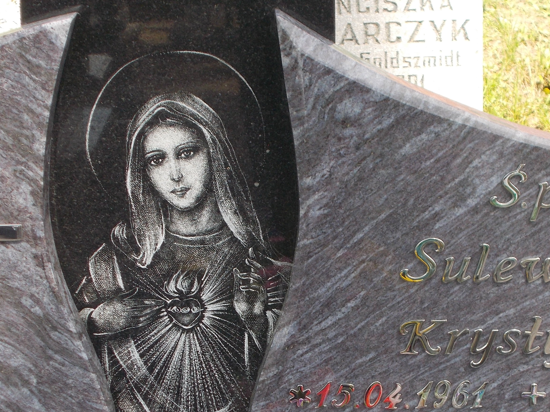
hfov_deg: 17.1
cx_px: 304
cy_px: 351
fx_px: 1827
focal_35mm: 115
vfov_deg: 12.8
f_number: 4.9
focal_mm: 10.3
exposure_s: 1/100
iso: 80
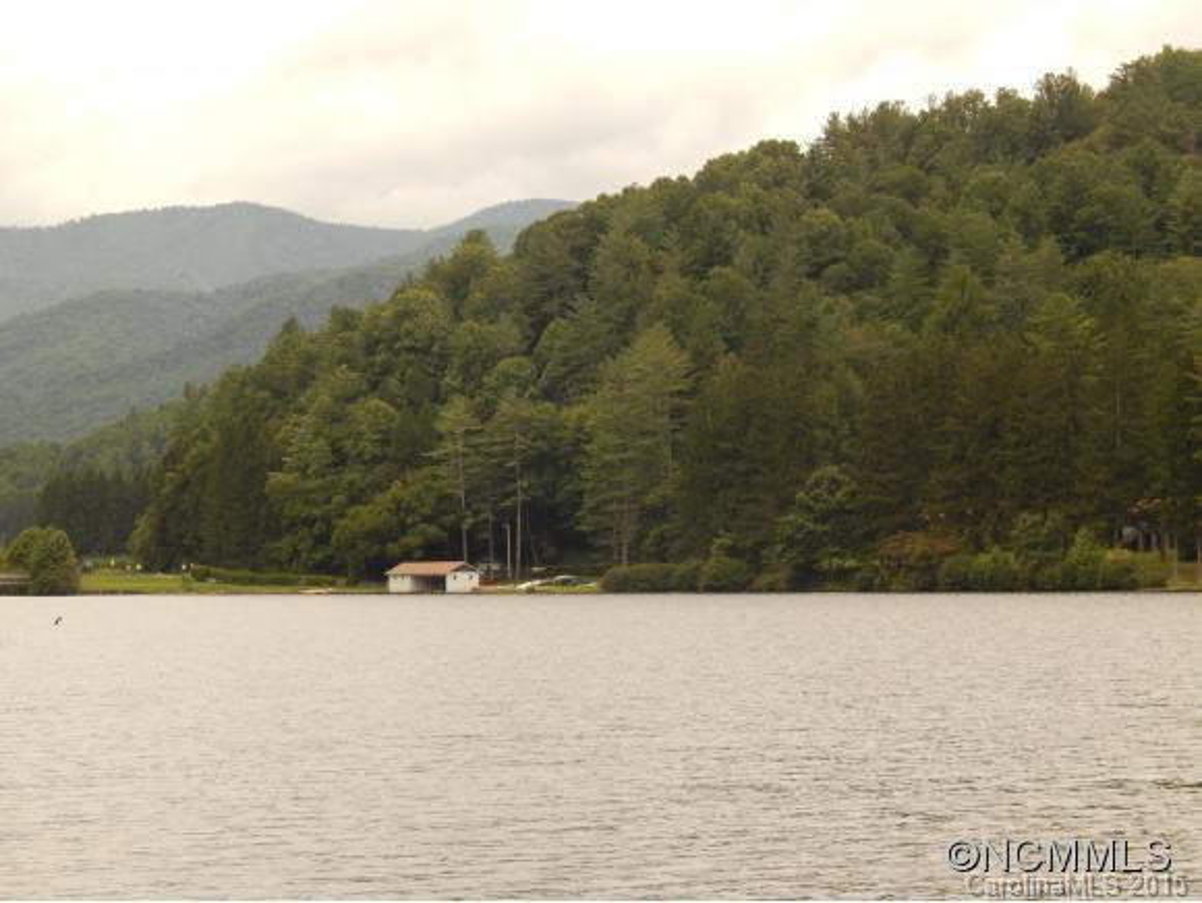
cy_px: 452
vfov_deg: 15.7
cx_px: 601
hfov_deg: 20.8
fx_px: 3267
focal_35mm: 94
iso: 400
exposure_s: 1/1250
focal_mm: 16.6
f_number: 4.4
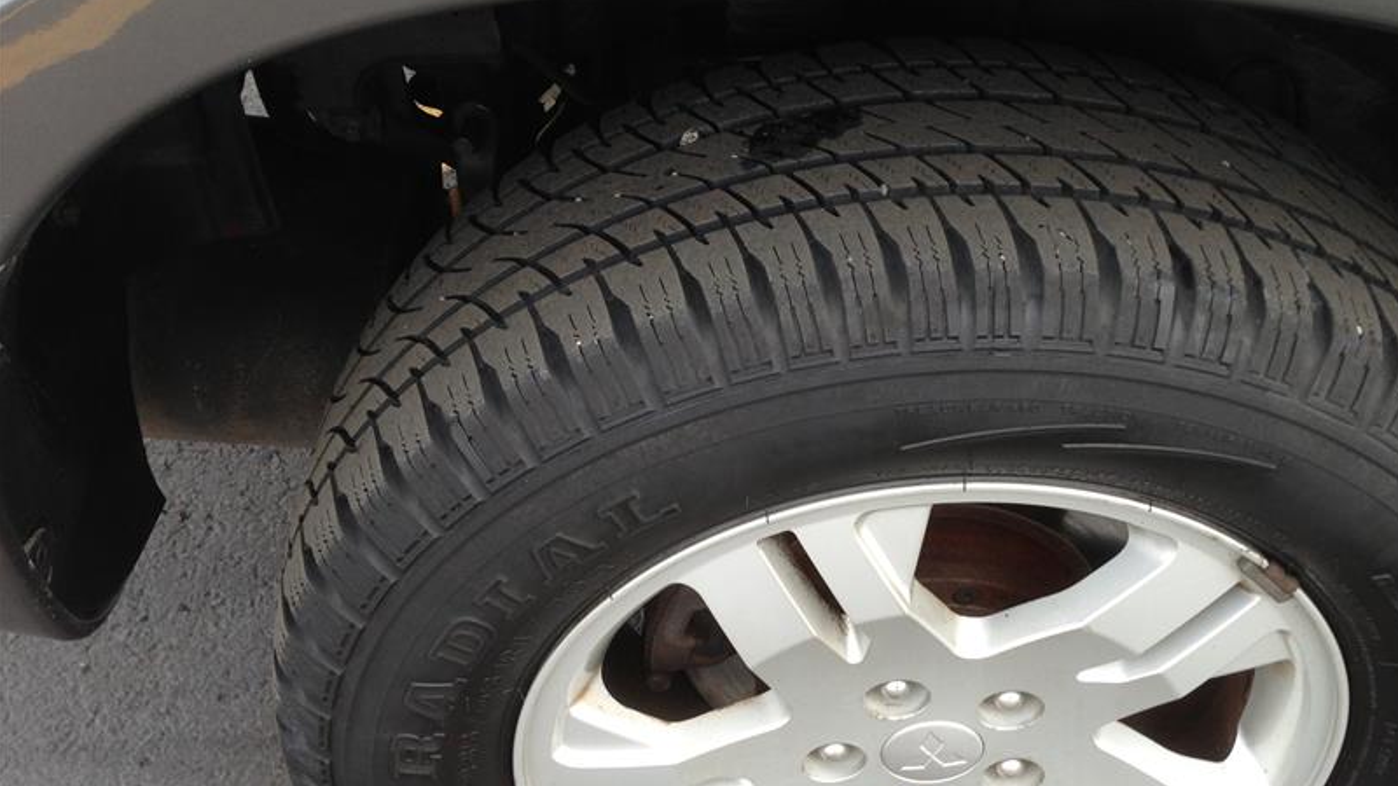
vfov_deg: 25.9
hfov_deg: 44.1
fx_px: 1705
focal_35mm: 46
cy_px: 468
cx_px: 891
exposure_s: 1/184
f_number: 2.4
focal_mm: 4.13
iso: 50
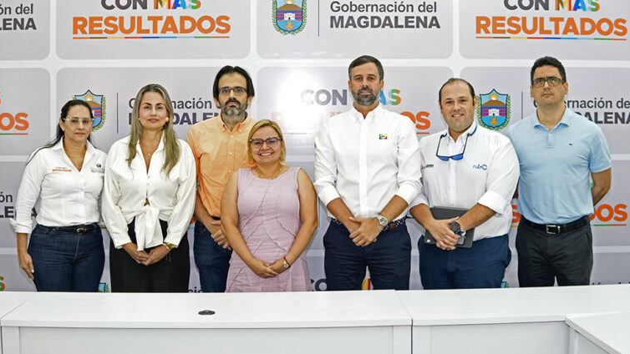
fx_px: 802
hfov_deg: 42.9
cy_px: 146
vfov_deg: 24.9
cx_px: 313
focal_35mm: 48
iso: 640
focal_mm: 30
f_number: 2.2
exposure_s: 1/100
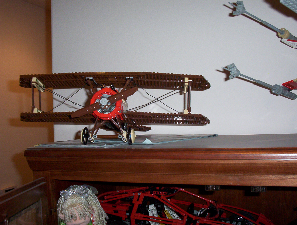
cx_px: 148
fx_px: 335
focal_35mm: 39
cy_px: 112
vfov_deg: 37.0
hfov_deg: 47.8
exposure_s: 1/30
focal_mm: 6
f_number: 4.5
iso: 140
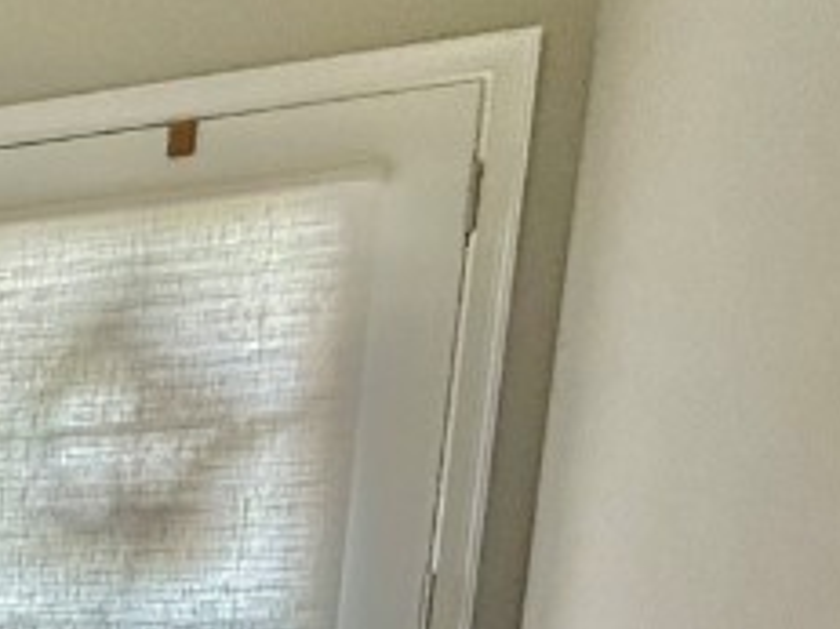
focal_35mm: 62
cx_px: -651
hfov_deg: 21.3
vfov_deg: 20.7
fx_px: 1504
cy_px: 894
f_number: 2.2
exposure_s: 1/120
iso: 160
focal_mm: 2.22
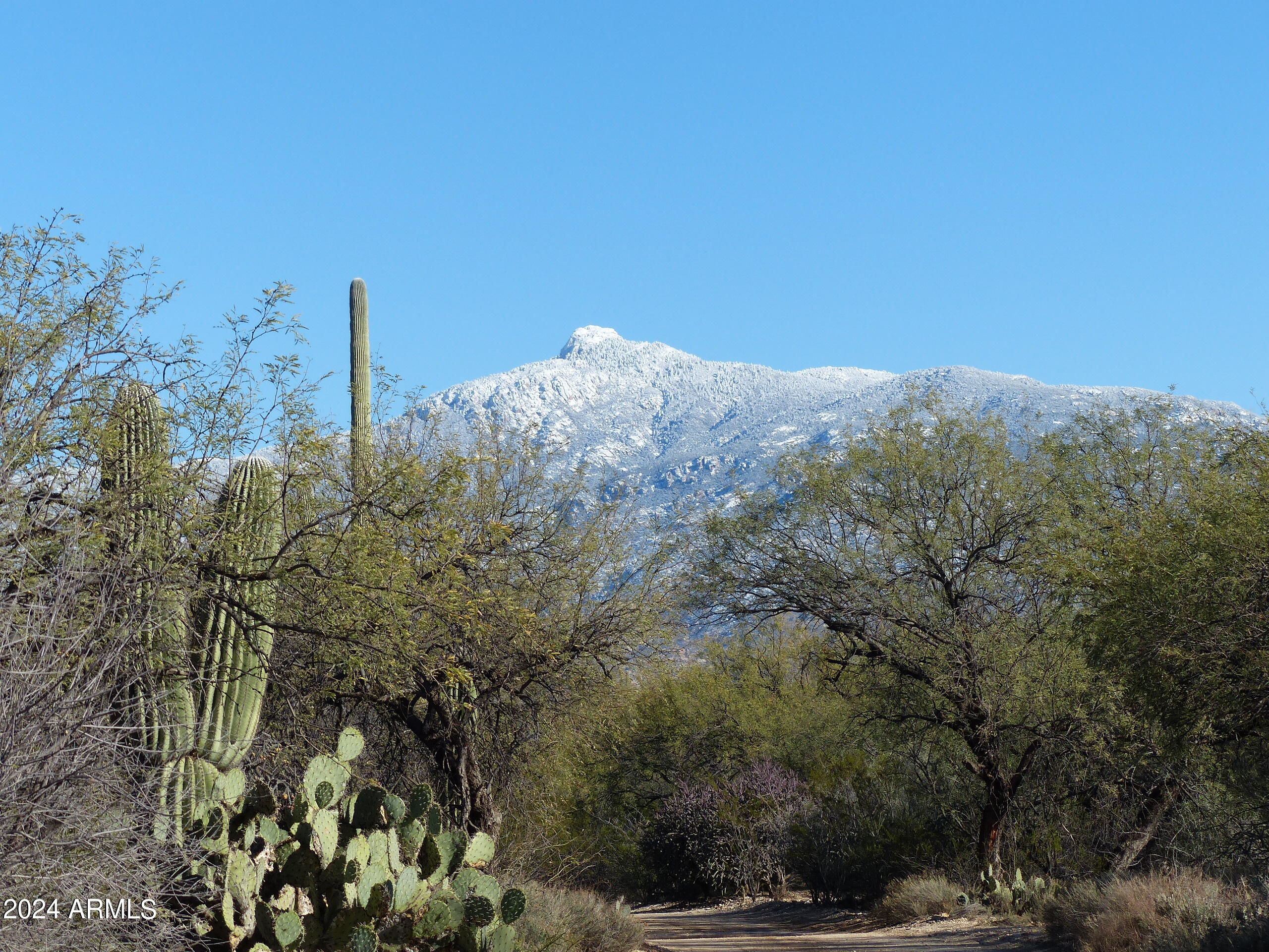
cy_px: 476
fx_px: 4802
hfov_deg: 15.1
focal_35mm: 131
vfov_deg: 11.3
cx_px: 634
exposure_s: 1/1000
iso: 100
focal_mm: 23.5
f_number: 4
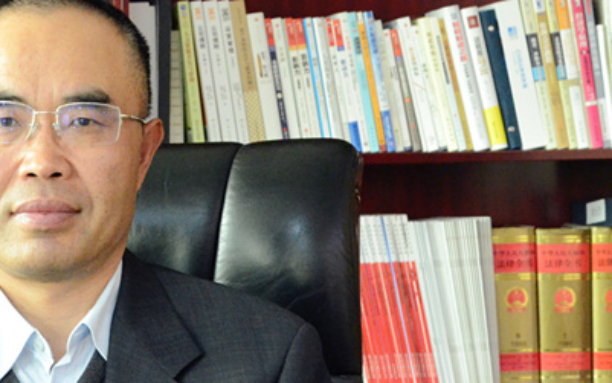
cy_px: 193
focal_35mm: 122
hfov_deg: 16.8
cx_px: 38
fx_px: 2036
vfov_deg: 10.8
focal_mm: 40
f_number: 7.1
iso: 4000
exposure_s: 1/30
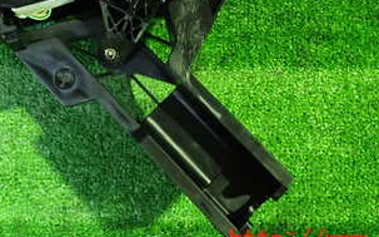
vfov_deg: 19.7
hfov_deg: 32.3
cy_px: -25
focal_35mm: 63
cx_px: 136
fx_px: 650
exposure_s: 1/20
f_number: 2.3
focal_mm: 5.4
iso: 800
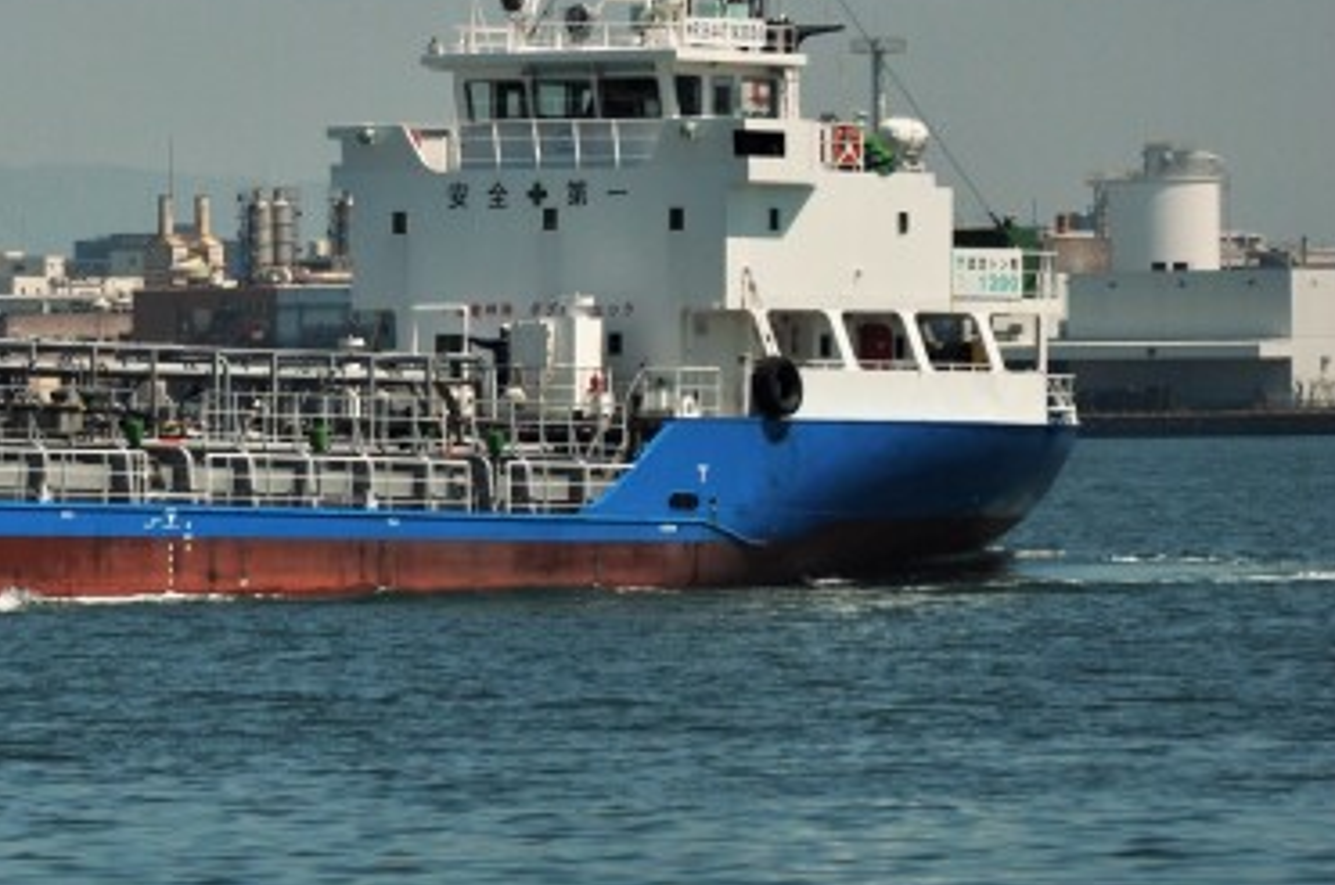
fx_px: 16180
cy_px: 210
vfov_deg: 3.1
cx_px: -86
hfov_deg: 4.7
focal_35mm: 437
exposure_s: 1/800
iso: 200
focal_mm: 135
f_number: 11
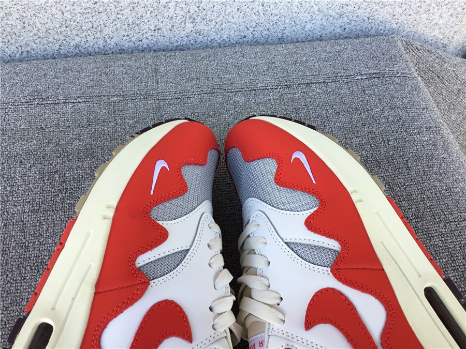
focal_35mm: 31
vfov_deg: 45.4
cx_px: 233
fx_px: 417
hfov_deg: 58.4
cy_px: 174
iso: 25
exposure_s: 1/100
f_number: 2.4
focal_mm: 3.3
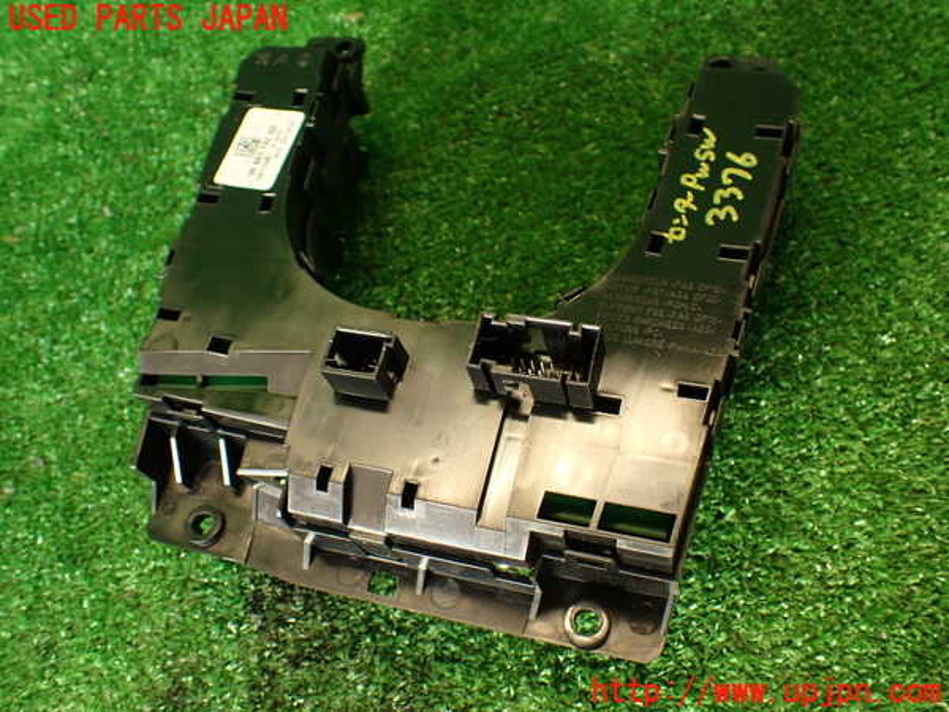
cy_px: 356
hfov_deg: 56.8
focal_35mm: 32
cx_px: 474
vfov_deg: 44.2
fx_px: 877
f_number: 2.4
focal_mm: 5.79
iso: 200
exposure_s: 1/40
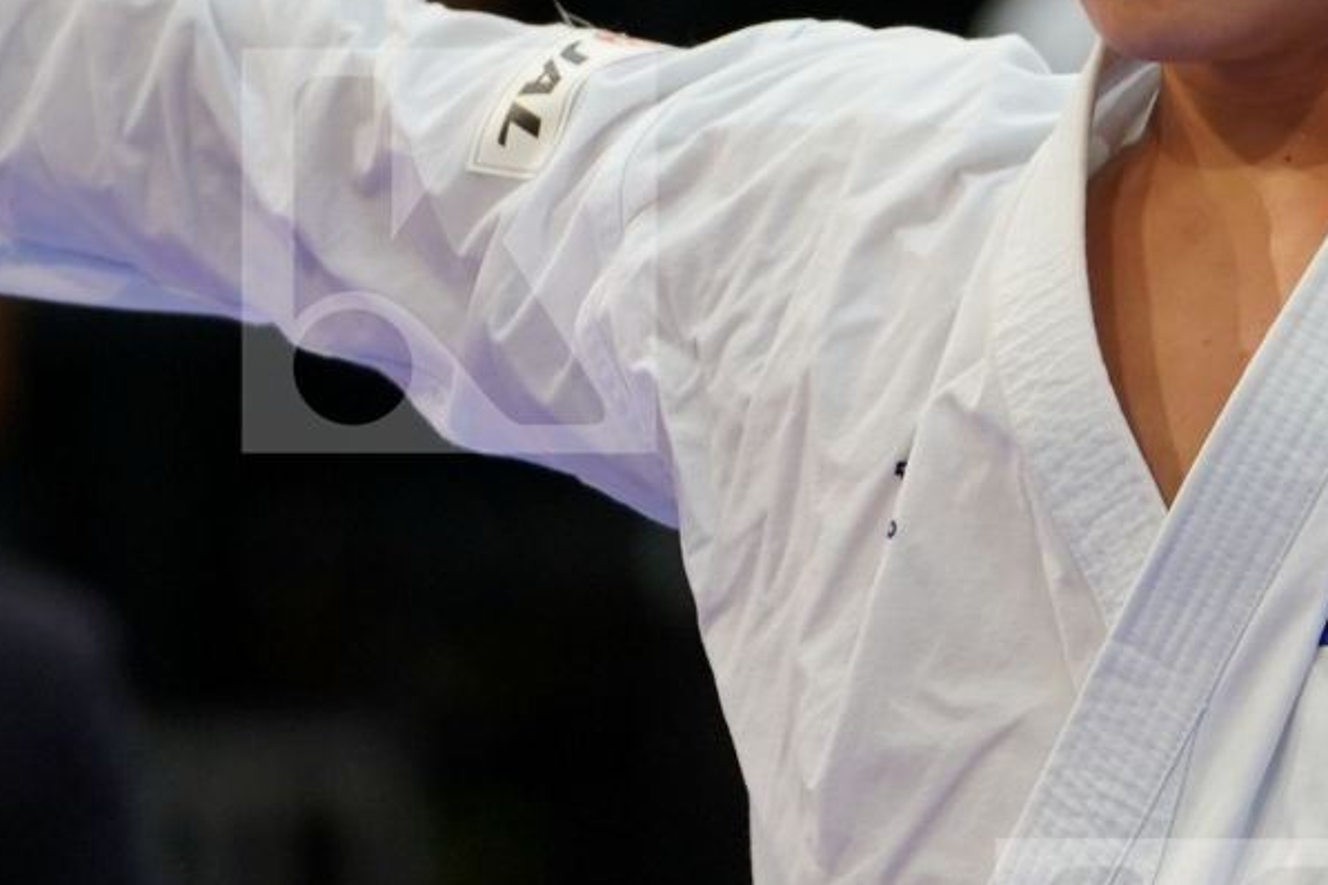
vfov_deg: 1.5
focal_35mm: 904
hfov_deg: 2.3
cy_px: 251
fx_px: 33345
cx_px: 1203
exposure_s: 1/400
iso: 640
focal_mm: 200
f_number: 2.8
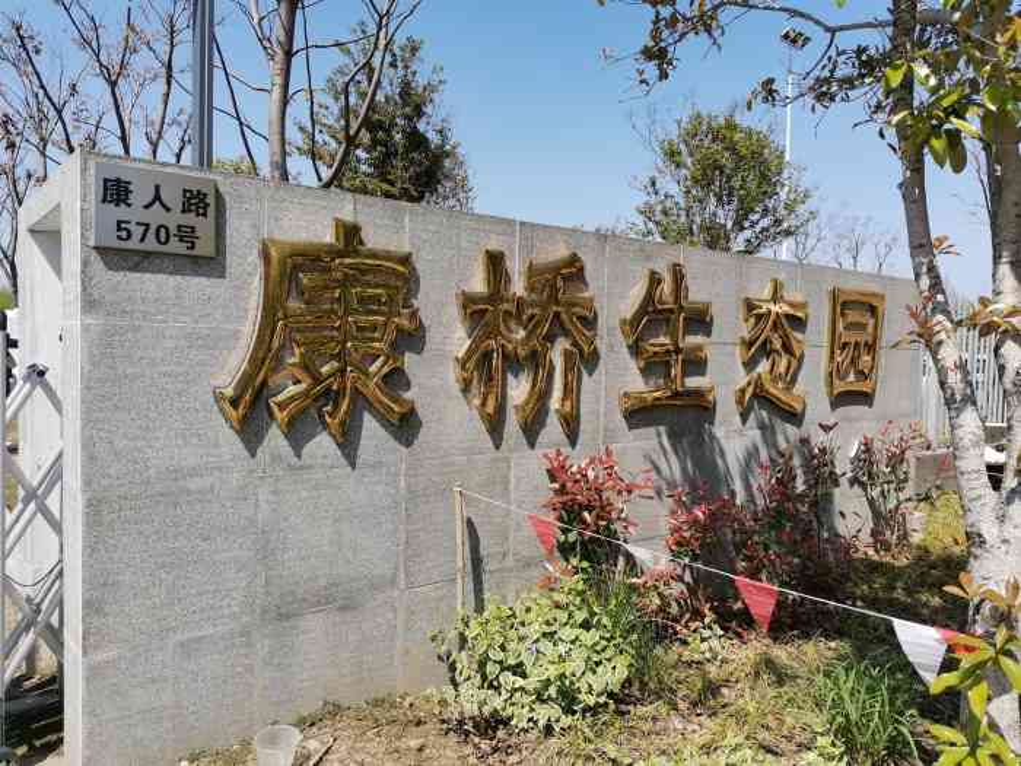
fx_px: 767
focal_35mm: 26
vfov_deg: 53.1
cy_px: 383
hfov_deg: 67.3
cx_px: 510
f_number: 1.8
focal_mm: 4.75
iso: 50
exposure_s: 1/1667
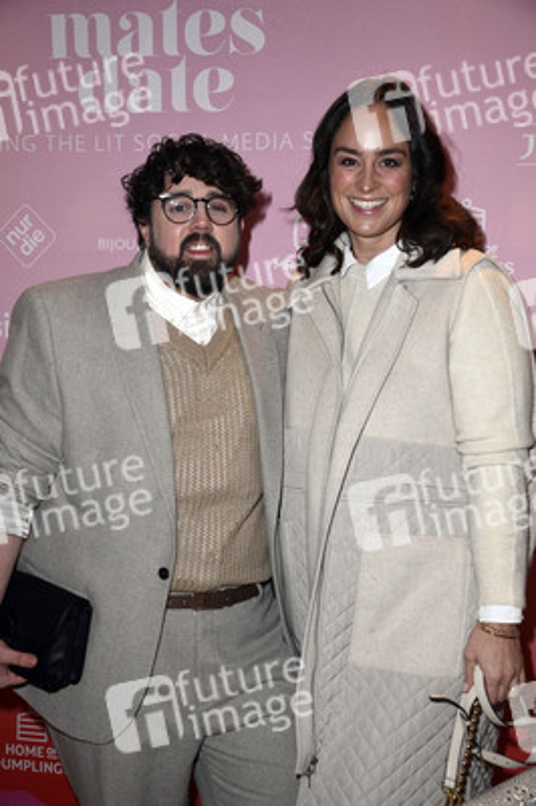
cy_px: 403
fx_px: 1163
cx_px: 268
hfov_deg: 25.9
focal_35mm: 52
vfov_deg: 38.2
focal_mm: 52
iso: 800
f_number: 5.6
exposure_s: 1/200
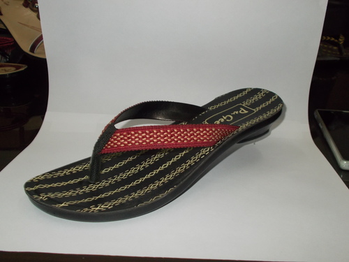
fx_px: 343
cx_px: 174
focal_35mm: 34
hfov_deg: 54.0
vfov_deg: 41.8
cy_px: 131
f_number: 3.6
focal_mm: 6
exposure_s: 1/25
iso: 200
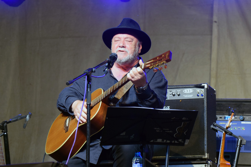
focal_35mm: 183
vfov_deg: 7.5
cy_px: 84
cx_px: 126
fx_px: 1276
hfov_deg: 11.2
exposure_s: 1/125
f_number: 4.8
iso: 2200
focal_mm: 122
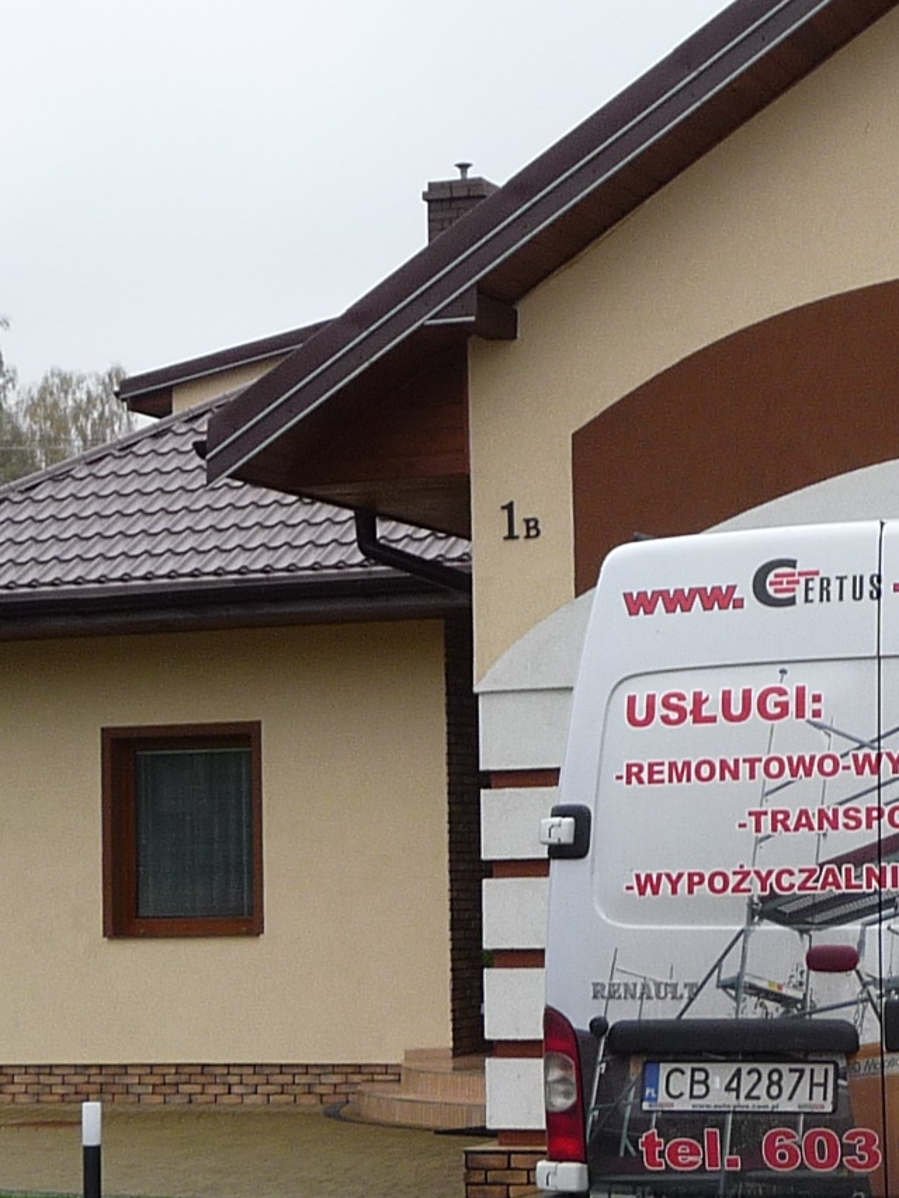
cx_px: 652
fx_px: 3116
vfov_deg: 21.8
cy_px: 654
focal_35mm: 90
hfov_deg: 16.4
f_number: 3.4
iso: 100
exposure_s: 1/200
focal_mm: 5
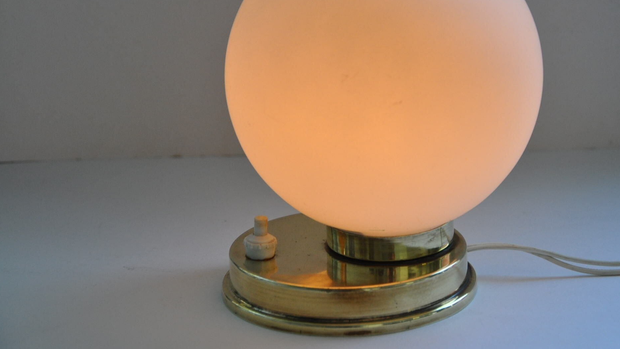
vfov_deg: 9.6
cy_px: 131
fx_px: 2072
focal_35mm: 126
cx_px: 354
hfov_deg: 17.0
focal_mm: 70
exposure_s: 1/125
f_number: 5.3
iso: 900
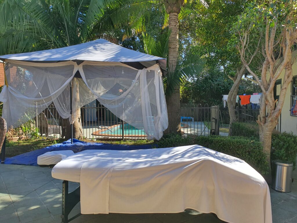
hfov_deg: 67.3
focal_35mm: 26
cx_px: 148
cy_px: 112
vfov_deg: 53.1
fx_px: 223
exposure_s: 1/544
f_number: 2.4
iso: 50
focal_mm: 4.32
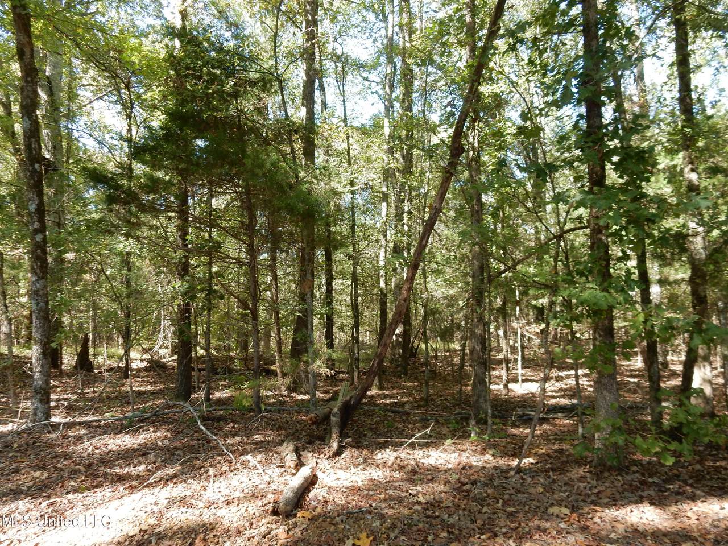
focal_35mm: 25
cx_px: 364
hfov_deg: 69.4
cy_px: 273
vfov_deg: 54.9
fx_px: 526
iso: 125
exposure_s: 1/60
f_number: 3.7
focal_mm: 4.5
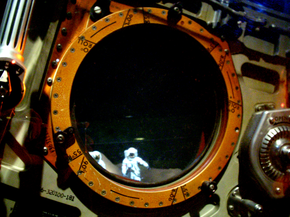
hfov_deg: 49.0
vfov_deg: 37.7
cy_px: 108
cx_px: 145
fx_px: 318
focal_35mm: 38
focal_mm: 6.3
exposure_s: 1
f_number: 3.3
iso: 800
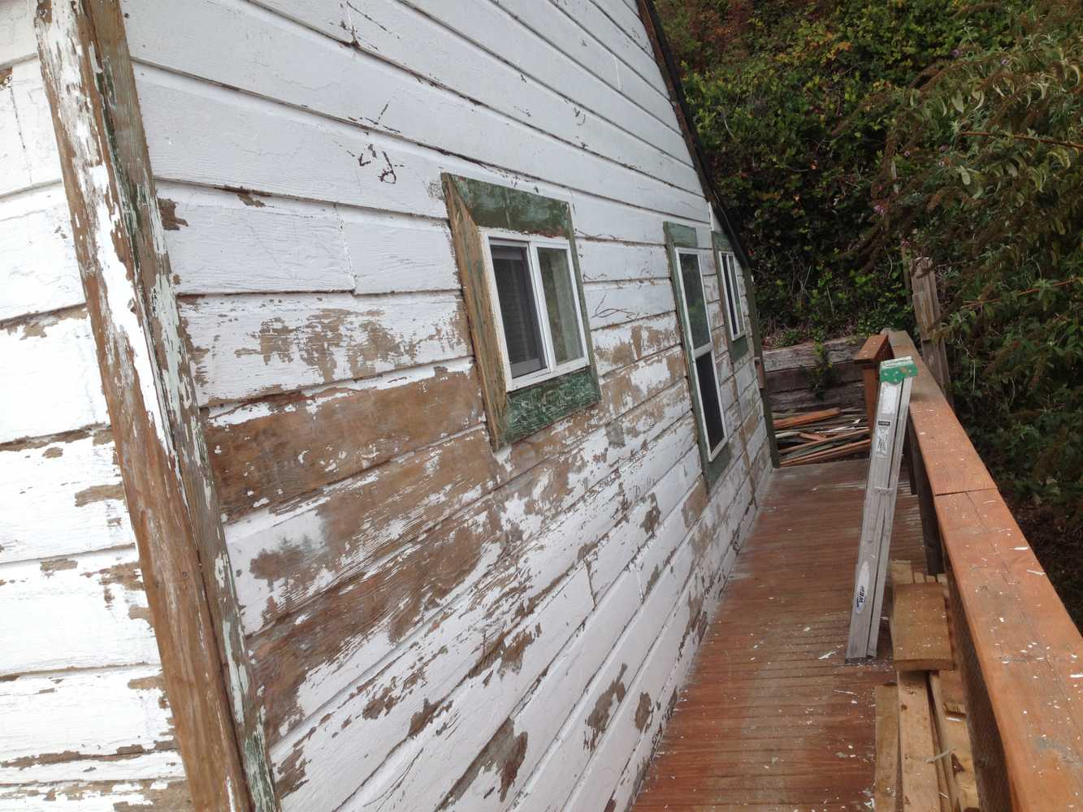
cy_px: 406
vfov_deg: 40.7
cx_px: 542
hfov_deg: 52.6
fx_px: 1095
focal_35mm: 35
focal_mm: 4.28
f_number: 2.4
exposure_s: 1/424
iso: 50
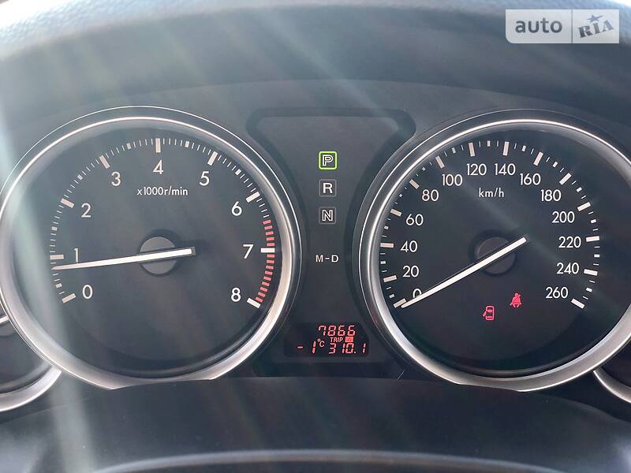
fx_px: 948
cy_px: 236
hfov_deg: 36.8
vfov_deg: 28.0
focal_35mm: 52
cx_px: 316
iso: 25
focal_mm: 6
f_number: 2.4
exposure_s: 1/60
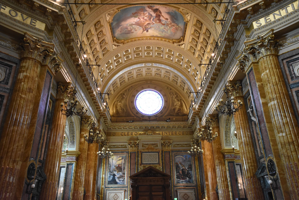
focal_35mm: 30
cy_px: 100
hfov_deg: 61.9
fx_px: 249
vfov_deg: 43.6
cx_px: 150
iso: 2800
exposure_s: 1/30
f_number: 5.6
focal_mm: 20
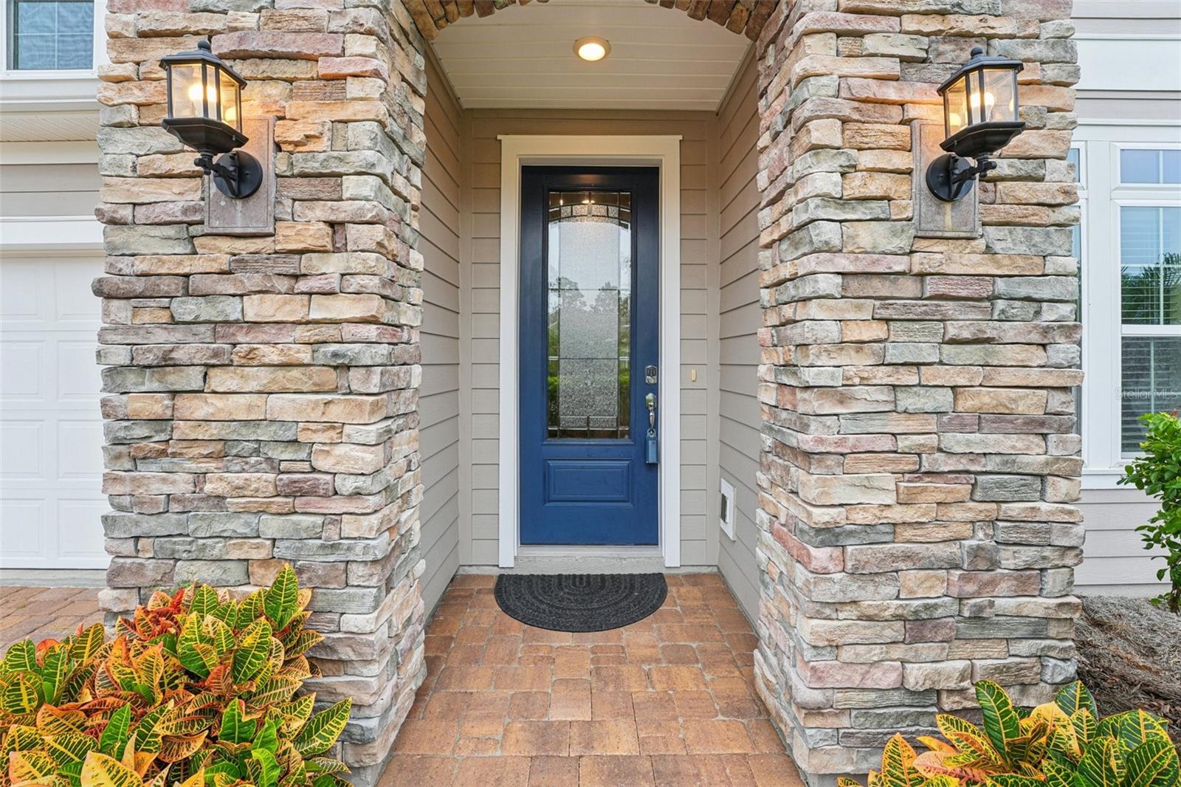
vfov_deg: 81.2
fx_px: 459
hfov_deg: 104.3
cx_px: 590
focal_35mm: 14
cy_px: 394
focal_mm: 14
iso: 100
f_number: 9
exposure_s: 1/20
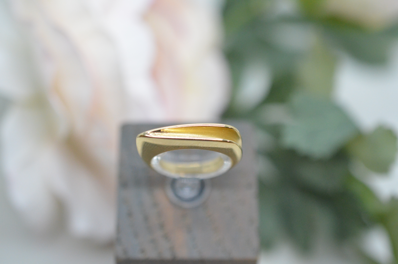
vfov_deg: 22.5
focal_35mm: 60
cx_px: 199
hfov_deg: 33.5
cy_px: 132
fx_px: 662
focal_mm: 40
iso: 3200
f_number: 4
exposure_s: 1/2000
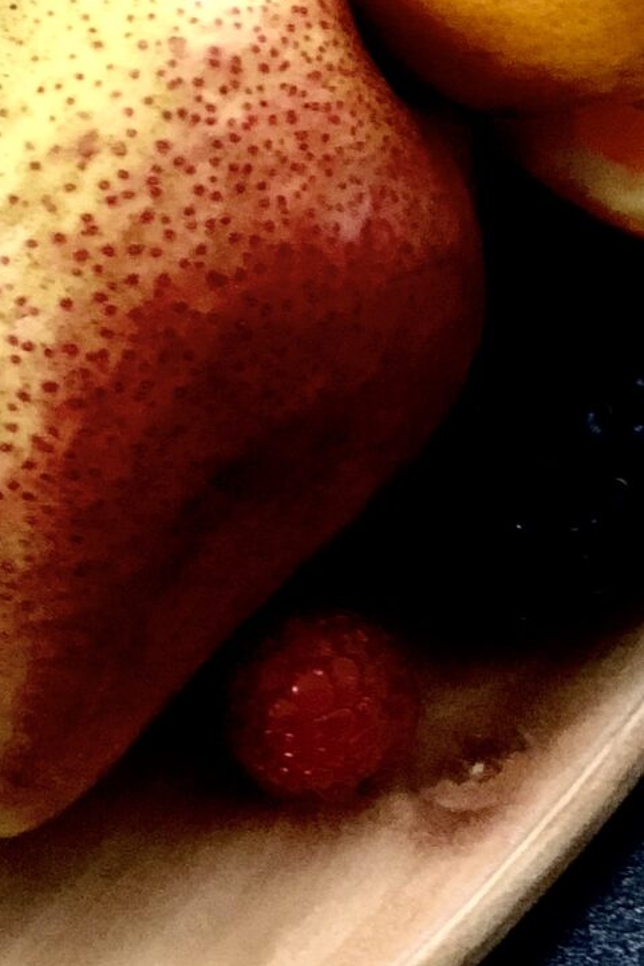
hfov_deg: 7.1
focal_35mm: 192
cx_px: -234
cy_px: -25
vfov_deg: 10.6
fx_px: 5149
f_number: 2.4
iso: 160
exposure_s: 1/17
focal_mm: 6
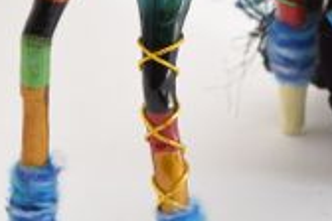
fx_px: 2904
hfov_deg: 6.5
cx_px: 196
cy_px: -13
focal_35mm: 315
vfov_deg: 4.4
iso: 400
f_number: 5.6
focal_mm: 55
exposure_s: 1/100
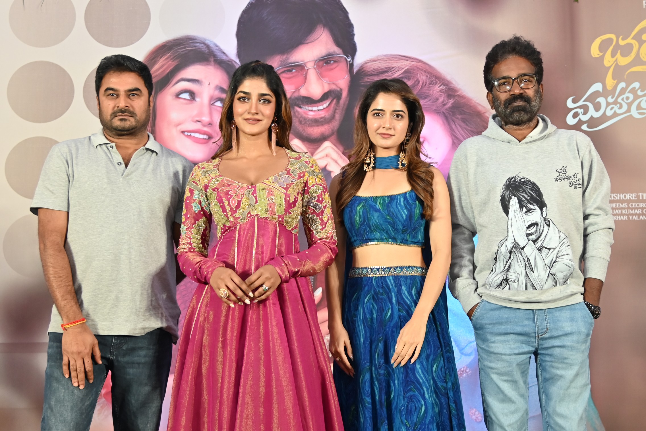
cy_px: 216
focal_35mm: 51
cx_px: 323
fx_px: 915
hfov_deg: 38.9
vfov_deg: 26.5
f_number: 4
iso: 640
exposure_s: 1/125
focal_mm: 34
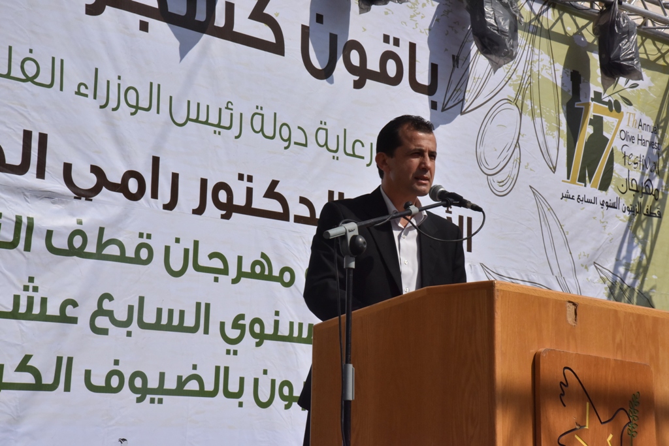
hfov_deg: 23.6
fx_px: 1598
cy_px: 223
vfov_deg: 15.9
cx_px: 334
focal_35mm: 86
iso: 1600
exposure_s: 1/2000
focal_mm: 86
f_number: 22
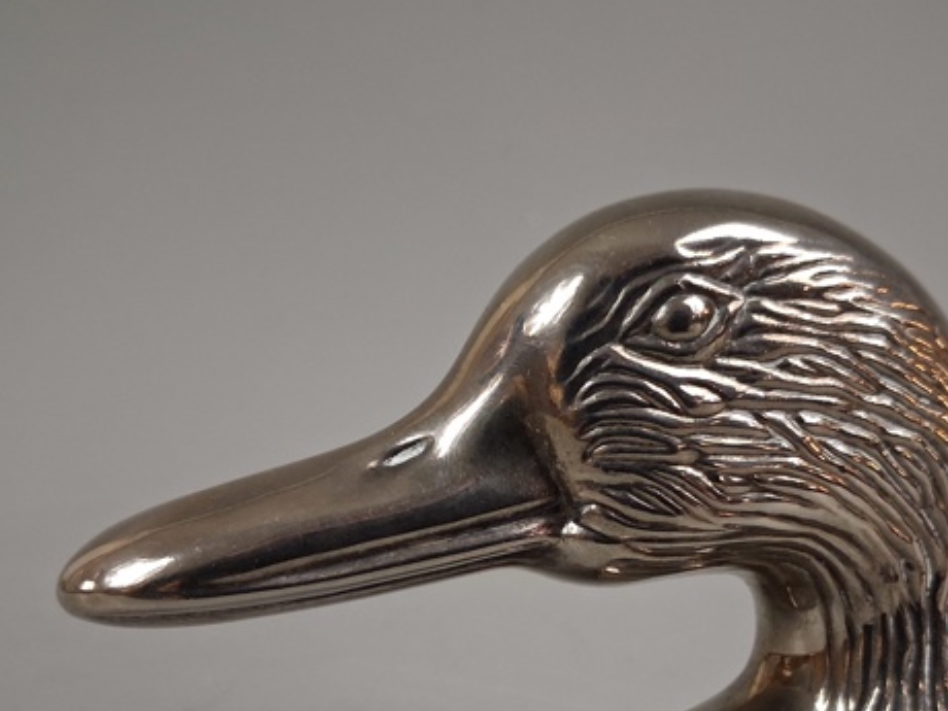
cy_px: 558
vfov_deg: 30.2
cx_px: 577
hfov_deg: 40.2
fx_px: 1287
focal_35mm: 47
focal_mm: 4
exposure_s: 1/100
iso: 400
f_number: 1.8
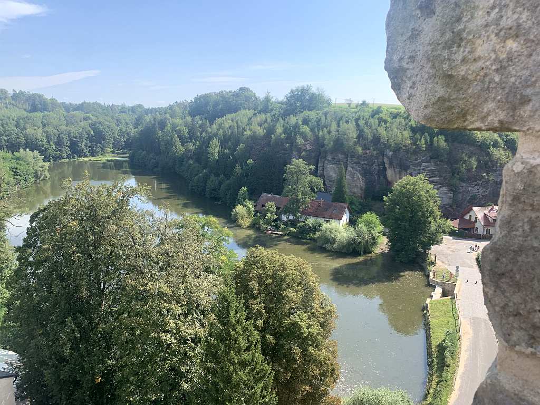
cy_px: 202
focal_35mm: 26
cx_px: 270
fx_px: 406
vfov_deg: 53.1
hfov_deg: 67.3
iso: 25
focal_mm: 4.25
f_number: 1.8
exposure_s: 1/1076
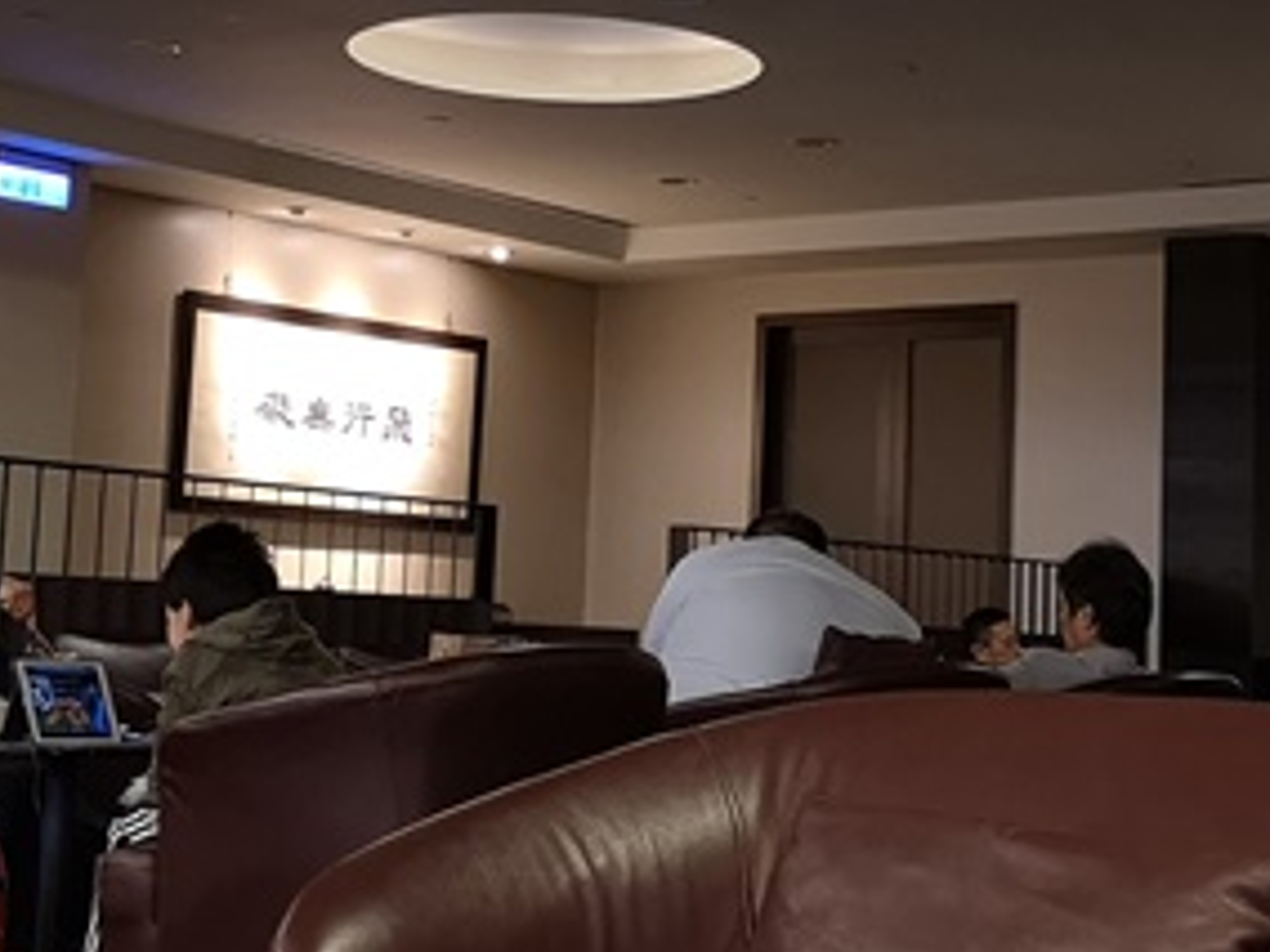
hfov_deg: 25.6
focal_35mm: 76
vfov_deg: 19.2
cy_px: 228
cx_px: 693
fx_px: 2788
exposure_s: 1/30
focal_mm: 3.95
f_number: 1.8
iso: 400
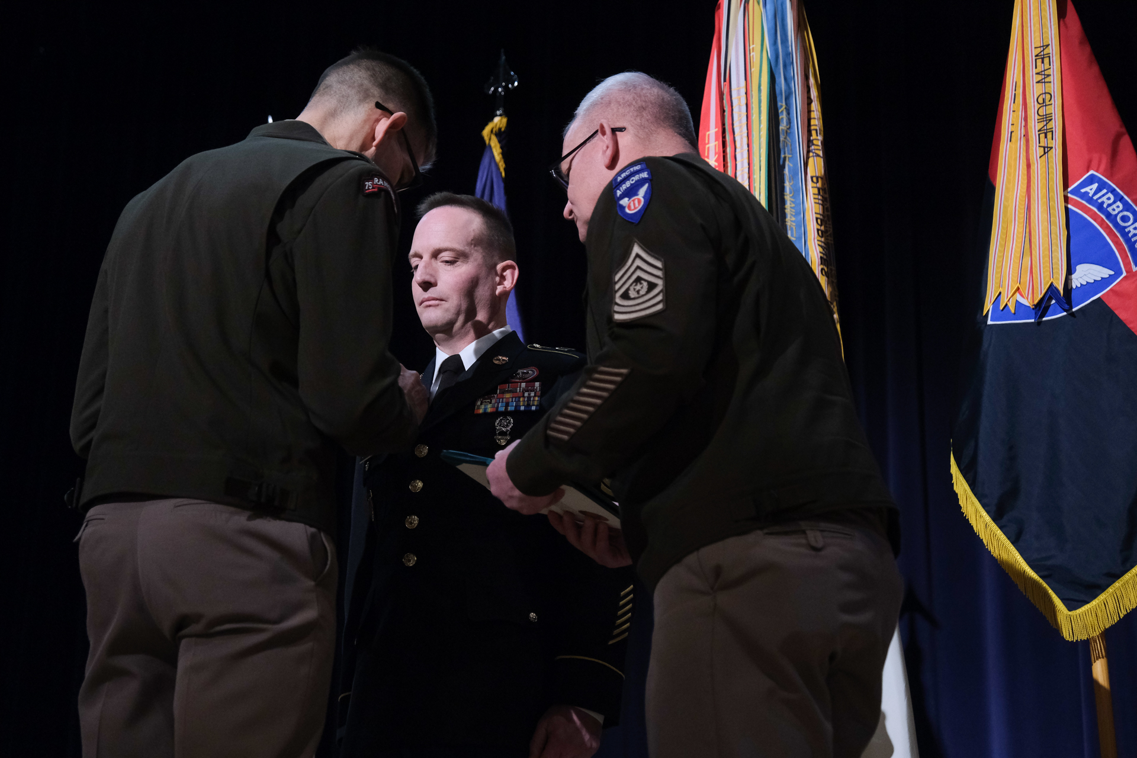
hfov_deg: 29.7
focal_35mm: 68
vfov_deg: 20.0
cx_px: 568
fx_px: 2147
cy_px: 379
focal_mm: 45.5
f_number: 2.8
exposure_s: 1/60
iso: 2500
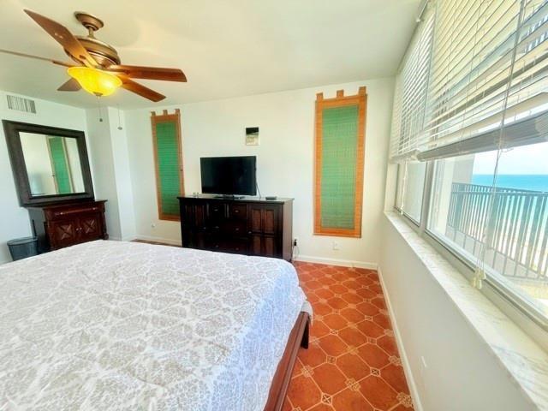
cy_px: 206
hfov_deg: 102.1
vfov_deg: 85.7
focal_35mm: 14
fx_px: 222
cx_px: 274
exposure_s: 1/120
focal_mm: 2.22
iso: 100
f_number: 2.2
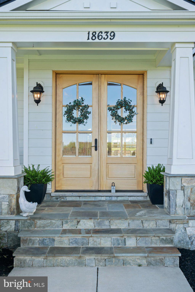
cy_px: 146
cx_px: 98
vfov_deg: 54.4
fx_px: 284
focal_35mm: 35
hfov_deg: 37.9
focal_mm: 35
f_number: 14
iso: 320
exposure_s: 1/60
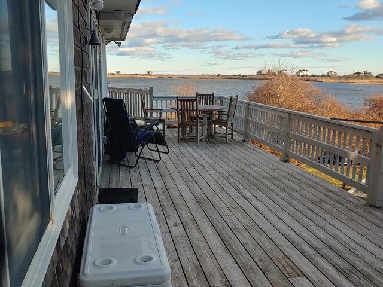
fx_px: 354
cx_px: 192
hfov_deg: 56.8
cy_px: 144
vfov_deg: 44.2
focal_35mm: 32
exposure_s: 1/654
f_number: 1.5
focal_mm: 4.23
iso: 50
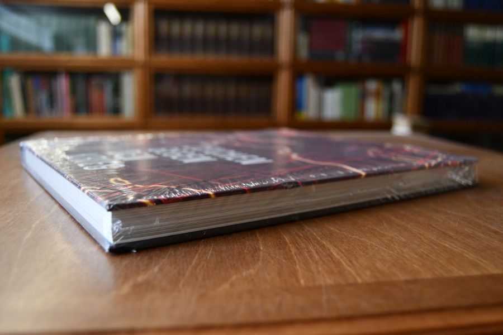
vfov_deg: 40.0
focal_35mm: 33
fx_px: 461
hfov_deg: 57.2
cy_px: 168
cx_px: 252
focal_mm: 22
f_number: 3.5
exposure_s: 1/160
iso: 800
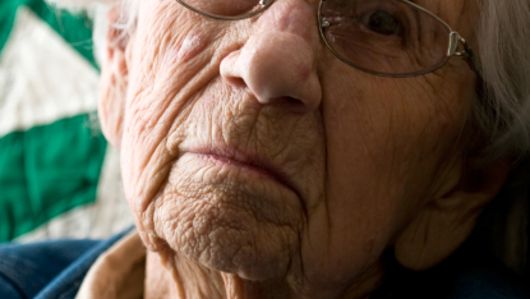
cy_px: 14
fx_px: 6328
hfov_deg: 4.8
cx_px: 145
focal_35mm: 450
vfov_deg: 2.7
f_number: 2.8
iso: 200
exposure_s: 1/100
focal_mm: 140
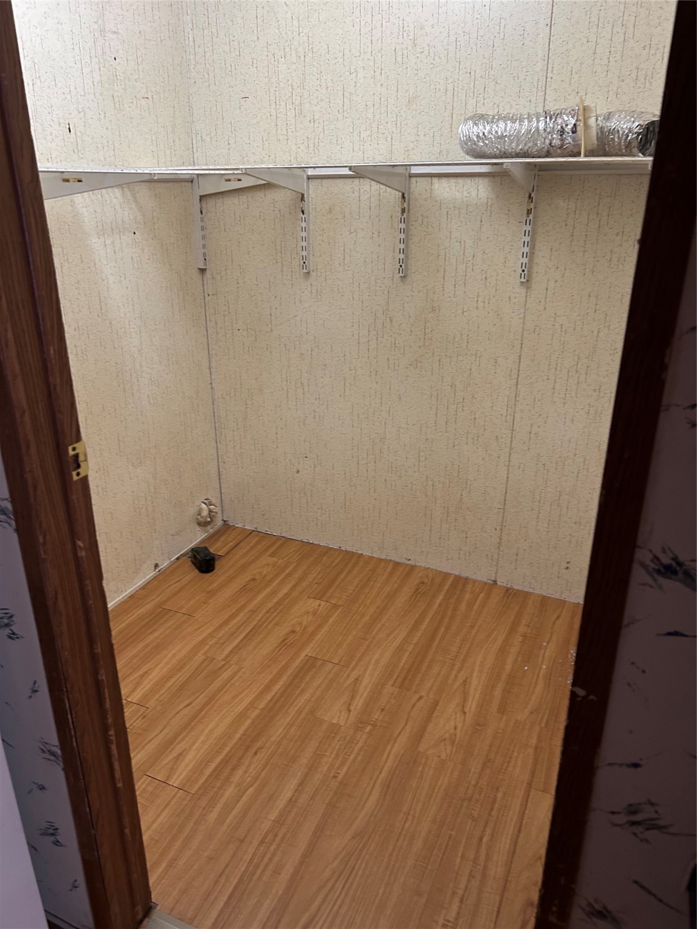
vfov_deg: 67.3
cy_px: 464
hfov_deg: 53.1
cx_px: 348
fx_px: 698
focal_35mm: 26
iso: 200
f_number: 1.5
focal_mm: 5.7
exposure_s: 1/60
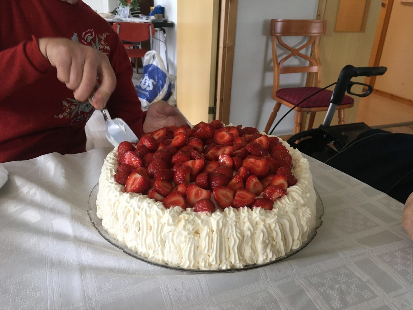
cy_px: 155
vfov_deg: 48.2
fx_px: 346
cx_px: 206
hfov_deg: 61.7
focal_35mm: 29
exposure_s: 1/33
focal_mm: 4.15
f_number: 2.2
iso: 125
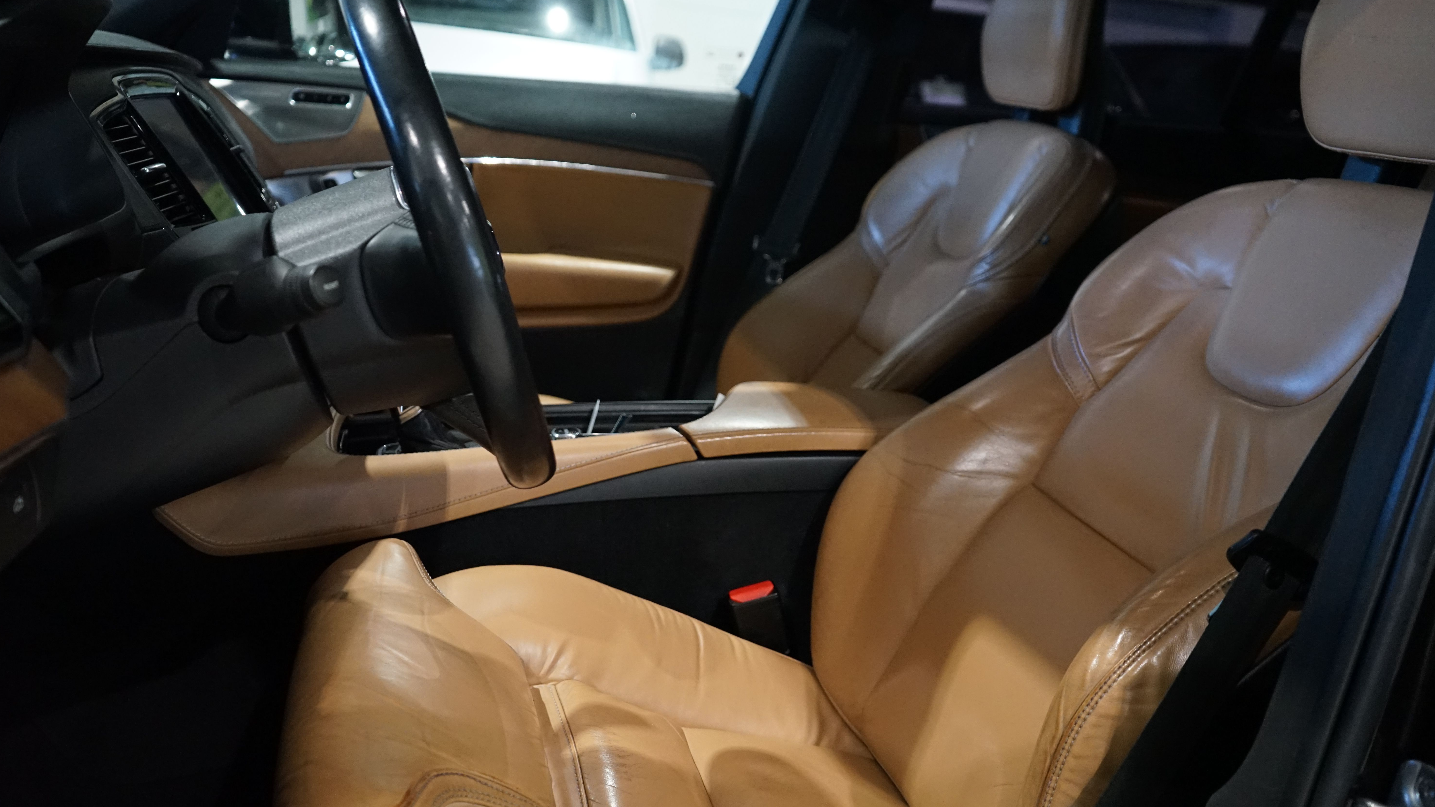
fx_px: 1332
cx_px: 712
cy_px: 439
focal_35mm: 35
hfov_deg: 56.6
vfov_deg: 33.7
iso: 4000
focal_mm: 33
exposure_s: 1/160
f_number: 4
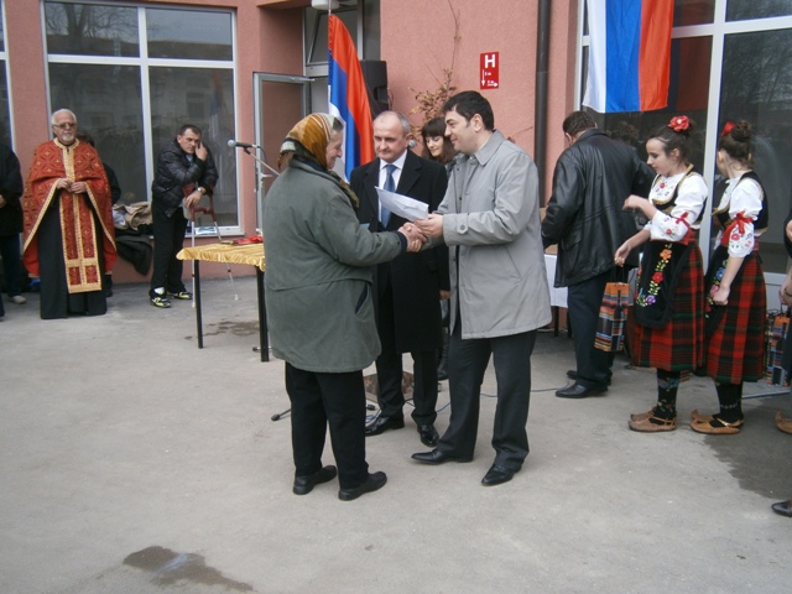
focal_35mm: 36
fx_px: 824
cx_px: 396
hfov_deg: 51.4
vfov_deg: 39.7
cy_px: 297
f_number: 3.1
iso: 80
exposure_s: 1/125
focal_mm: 6.4
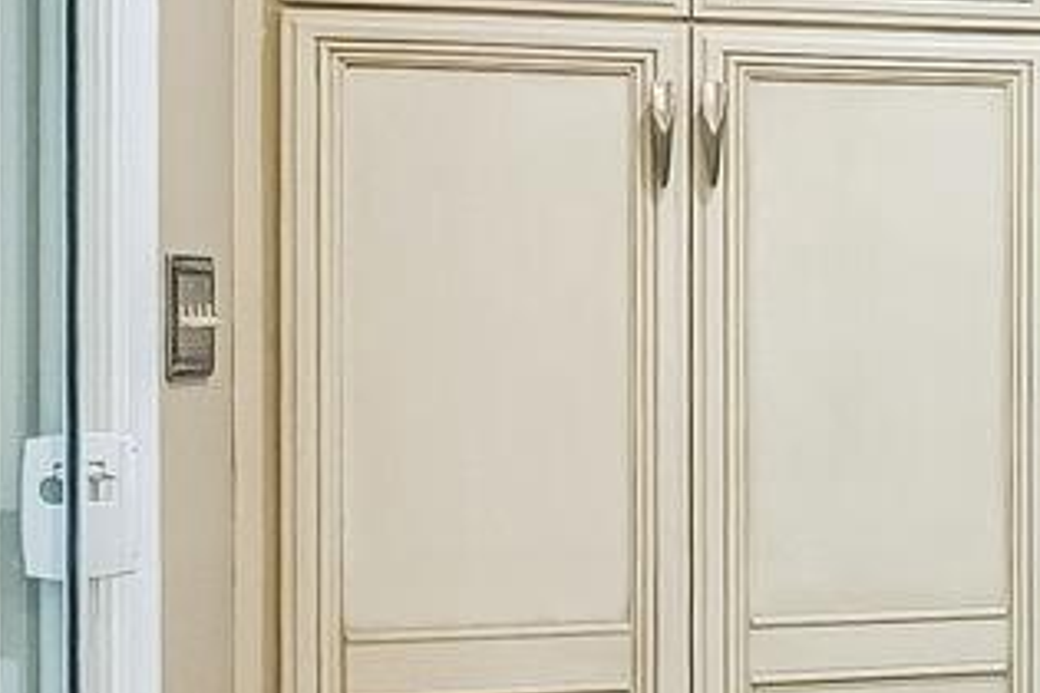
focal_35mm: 104
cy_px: 384
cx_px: 2730
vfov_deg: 13.2
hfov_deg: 12.9
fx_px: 3004
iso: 800
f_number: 4
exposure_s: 1/60
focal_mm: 16
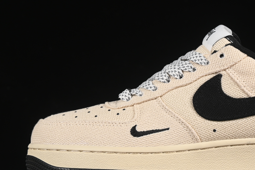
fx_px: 1069
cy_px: 79
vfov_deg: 9.1
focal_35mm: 151
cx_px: 203
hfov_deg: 13.5
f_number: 8
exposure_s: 1/80
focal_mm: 50
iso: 160
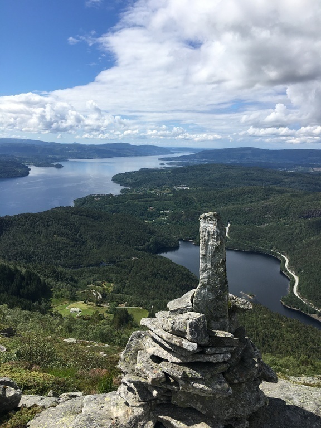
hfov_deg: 48.2
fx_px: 359
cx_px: 160
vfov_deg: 61.7
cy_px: 214
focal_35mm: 29
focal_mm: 4.15
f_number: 2.2
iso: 25
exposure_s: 1/1832
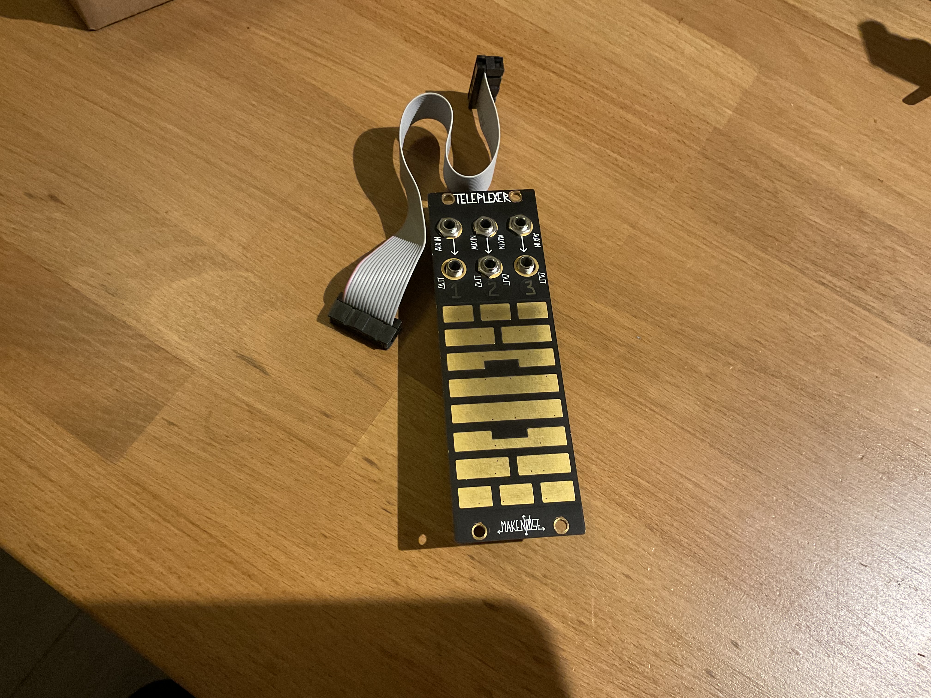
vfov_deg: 48.2
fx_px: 780
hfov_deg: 61.7
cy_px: 349
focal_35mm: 29
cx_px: 466
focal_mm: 3
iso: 250
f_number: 1.8
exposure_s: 1/50
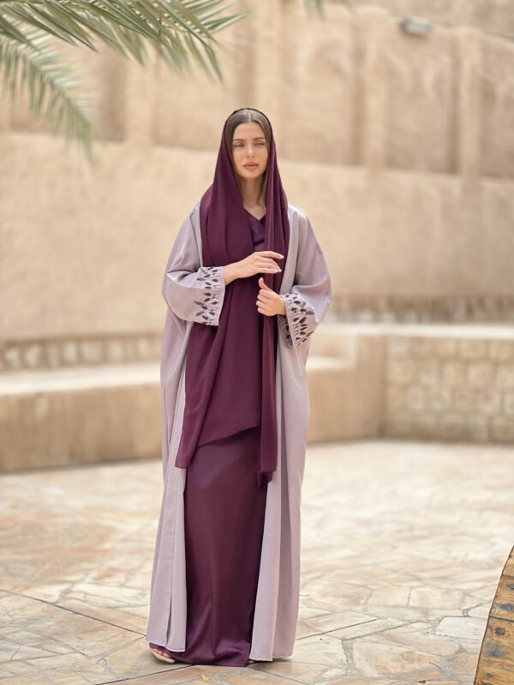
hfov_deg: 19.1
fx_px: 1524
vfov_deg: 25.3
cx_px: 257
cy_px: 342
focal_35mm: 77
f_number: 2.8
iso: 25
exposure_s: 1/200
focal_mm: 9
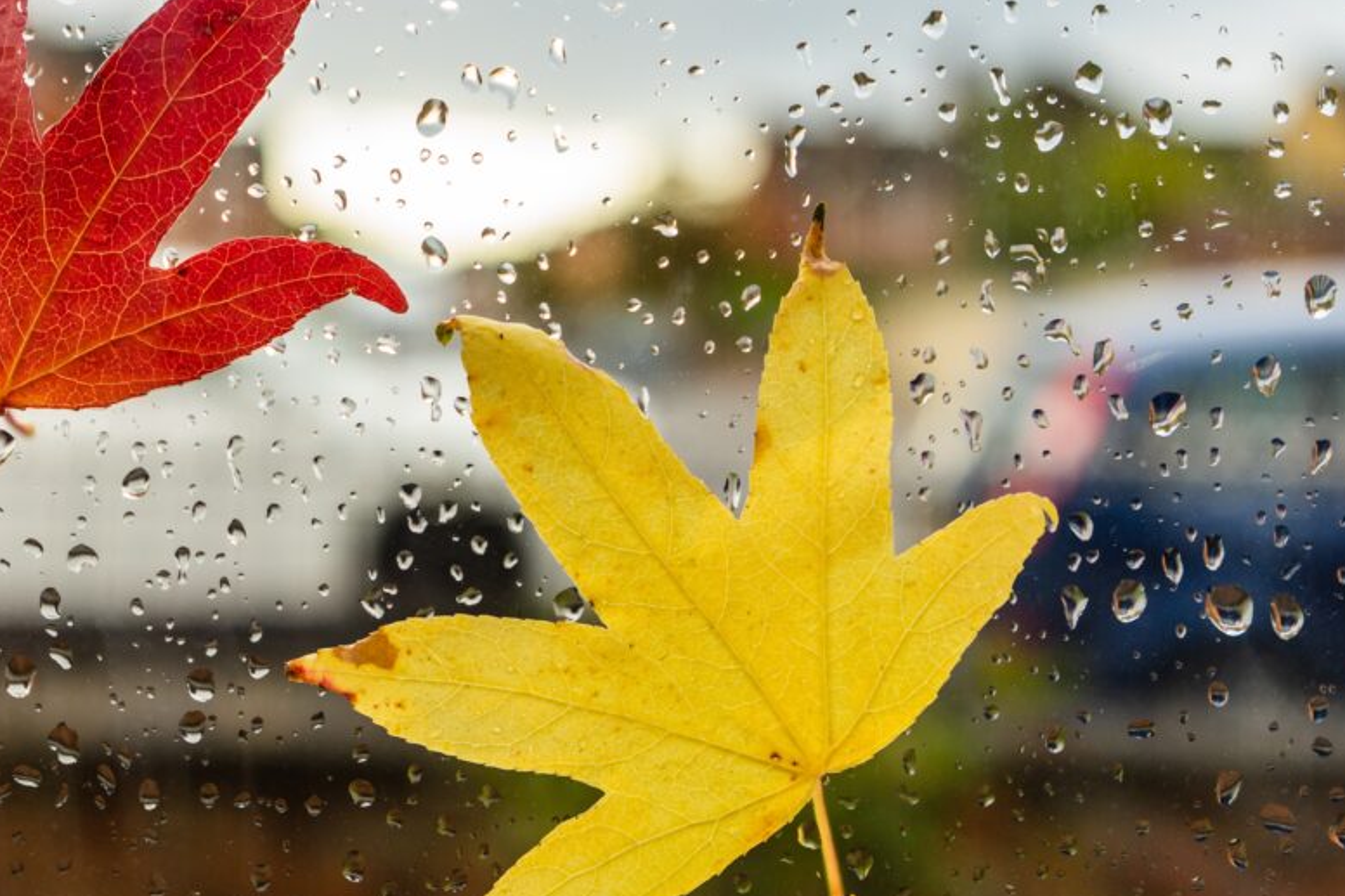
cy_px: 399
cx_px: 428
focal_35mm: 61
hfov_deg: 32.6
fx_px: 2278
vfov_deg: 22.2
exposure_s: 1/125
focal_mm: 37
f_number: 4
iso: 100
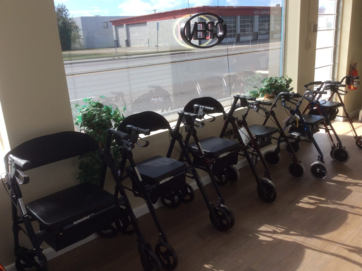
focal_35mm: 32
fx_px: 334
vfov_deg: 44.1
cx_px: 181
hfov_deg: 56.9
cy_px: 136
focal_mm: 3.3
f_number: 2.4
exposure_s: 1/215
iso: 32
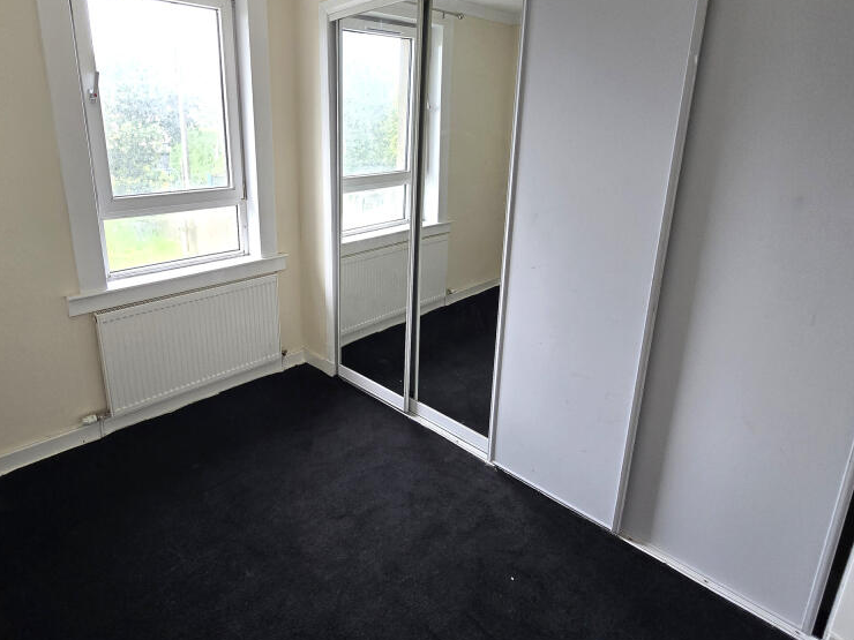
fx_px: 444
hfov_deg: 86.5
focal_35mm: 18
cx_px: 337
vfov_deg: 71.1
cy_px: 269
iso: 80
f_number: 2.2
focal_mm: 2.2
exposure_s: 1/100
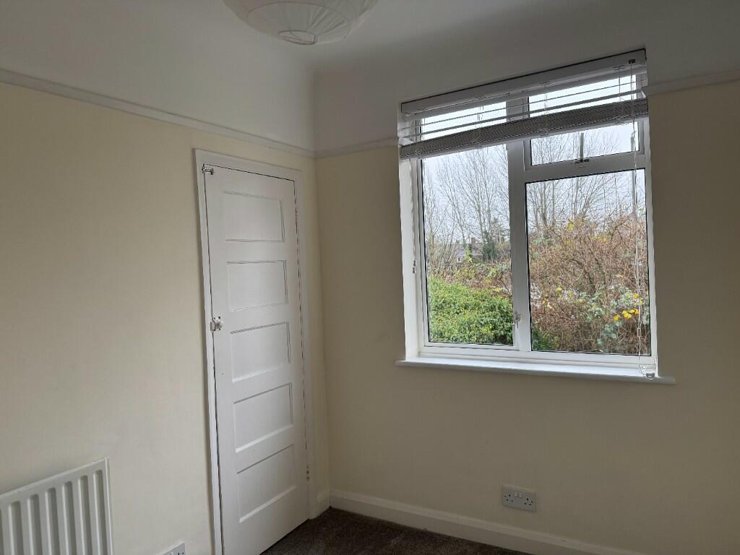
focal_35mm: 24
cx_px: 370
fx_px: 513
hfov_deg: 71.6
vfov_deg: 56.8
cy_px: 278
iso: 160
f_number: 1.78
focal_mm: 6.76
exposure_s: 1/121
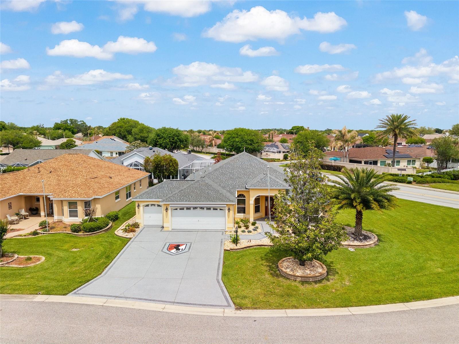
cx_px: 230
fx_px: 318
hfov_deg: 71.6
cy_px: 172
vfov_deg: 56.8
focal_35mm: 24
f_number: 1.8
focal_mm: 8.67
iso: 100
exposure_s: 1/500
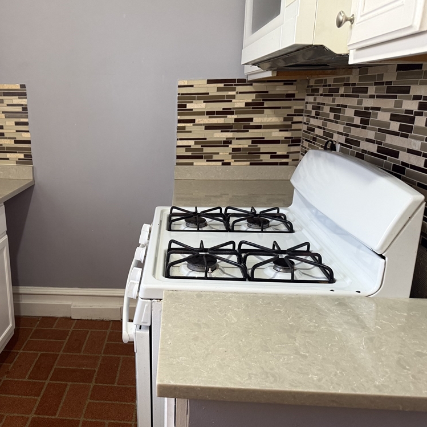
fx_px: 405
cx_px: 143
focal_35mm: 29
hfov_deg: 54.5
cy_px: 213
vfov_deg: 55.6
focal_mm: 6.76
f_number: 1.78
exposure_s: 1/60
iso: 320
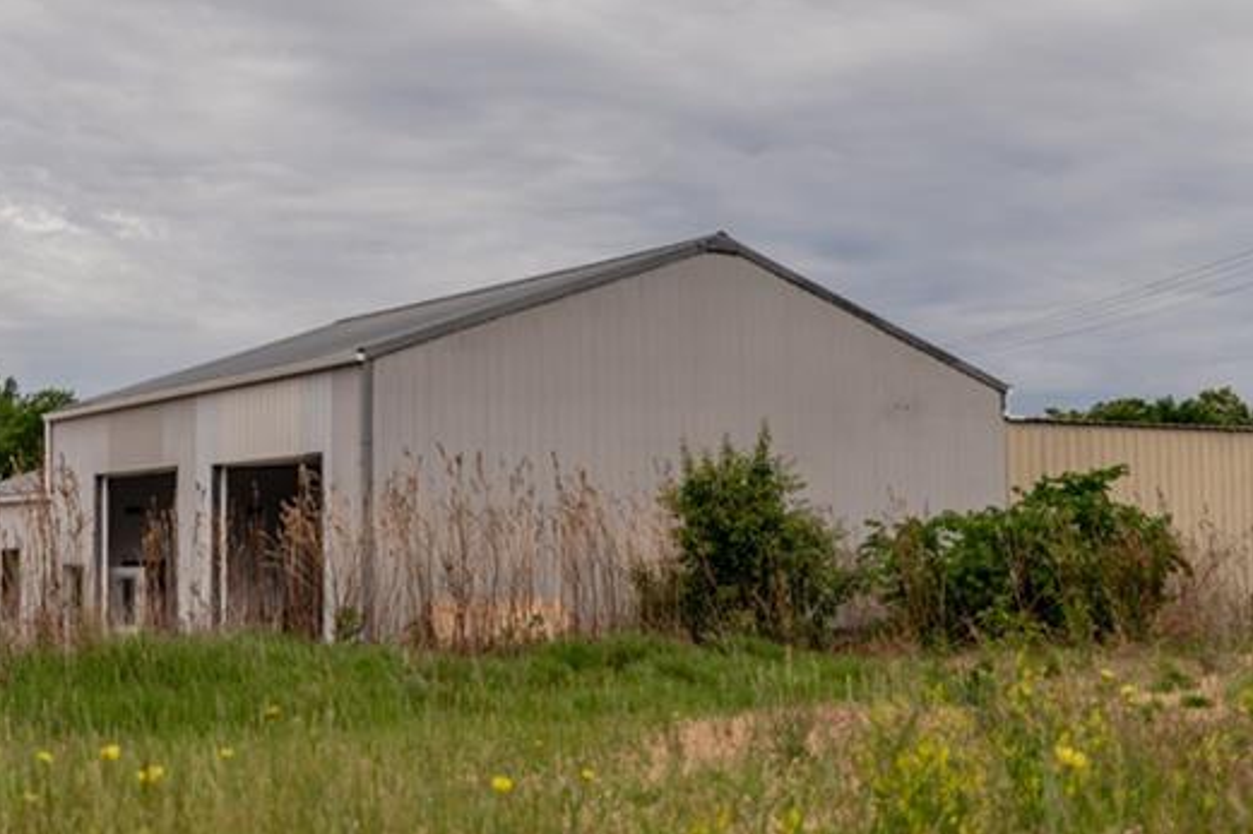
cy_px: 424
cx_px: 524
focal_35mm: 55
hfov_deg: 36.2
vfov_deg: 24.6
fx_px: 1914
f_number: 2.8
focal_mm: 28
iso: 80
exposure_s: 1/8000
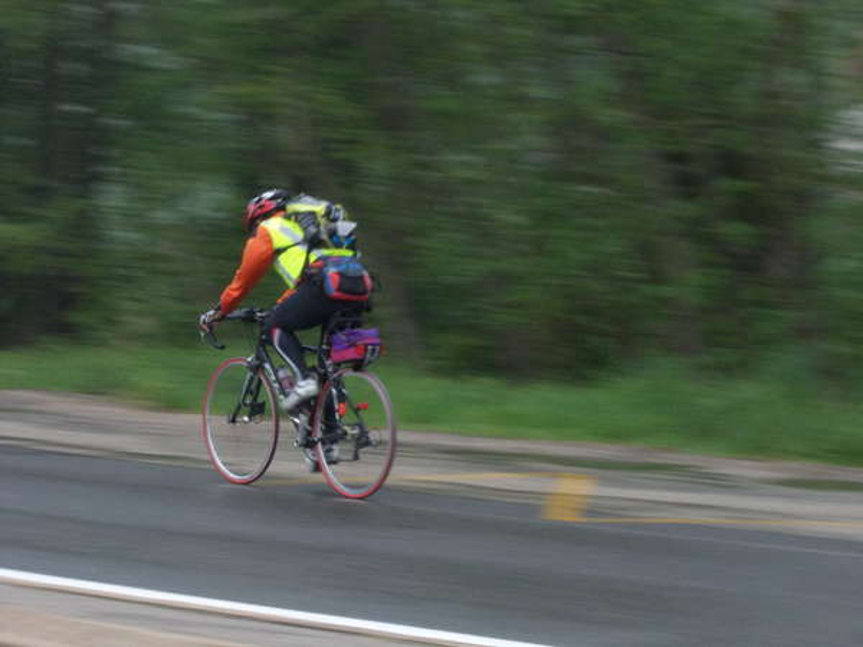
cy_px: 324
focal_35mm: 140
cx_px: 432
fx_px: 3490
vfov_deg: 10.6
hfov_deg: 14.1
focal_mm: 20
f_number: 6.8
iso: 200
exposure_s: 1/20
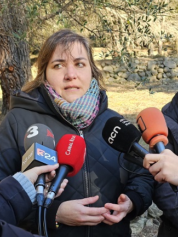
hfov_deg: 27.2
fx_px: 364
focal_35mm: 53
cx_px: 128
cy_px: 204
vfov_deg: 34.5
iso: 50
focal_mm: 6.3
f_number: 1.7
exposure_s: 1/180
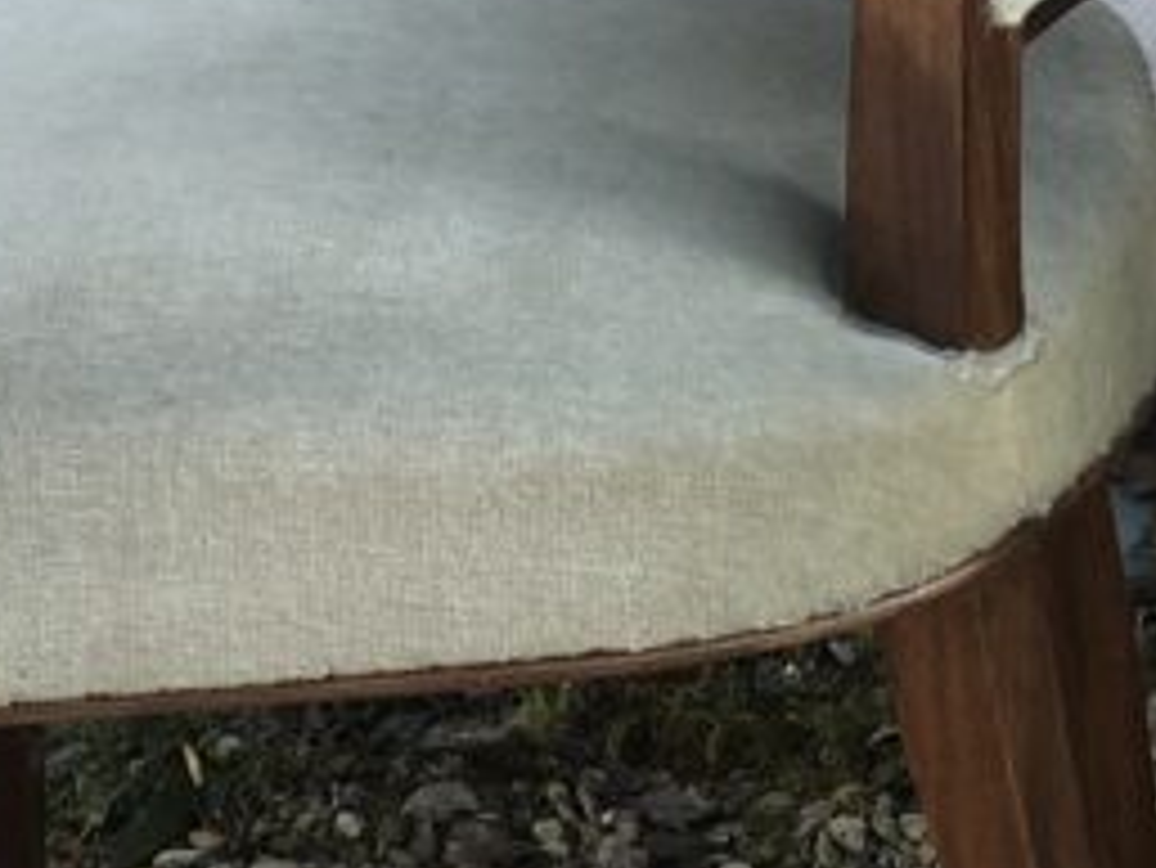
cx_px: 1304
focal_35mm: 207
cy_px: 148
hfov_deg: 9.5
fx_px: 6916
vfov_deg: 7.2
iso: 25
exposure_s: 1/120
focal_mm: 6
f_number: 2.4
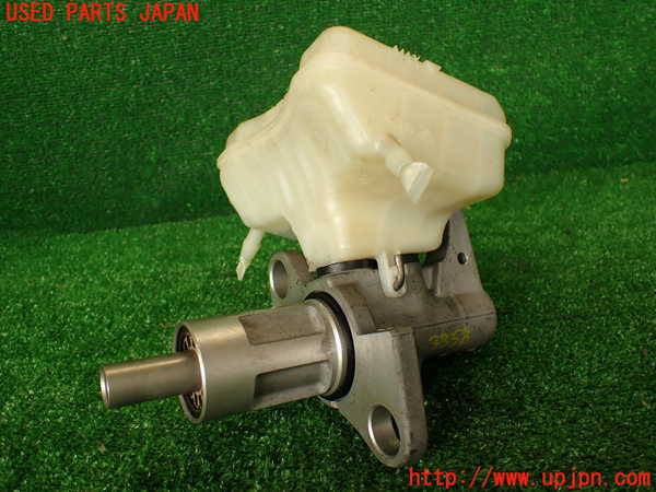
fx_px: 569
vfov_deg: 46.8
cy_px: 246
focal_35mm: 30
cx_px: 328
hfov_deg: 60.0
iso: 100
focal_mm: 5.4
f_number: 2.3
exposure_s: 1/80
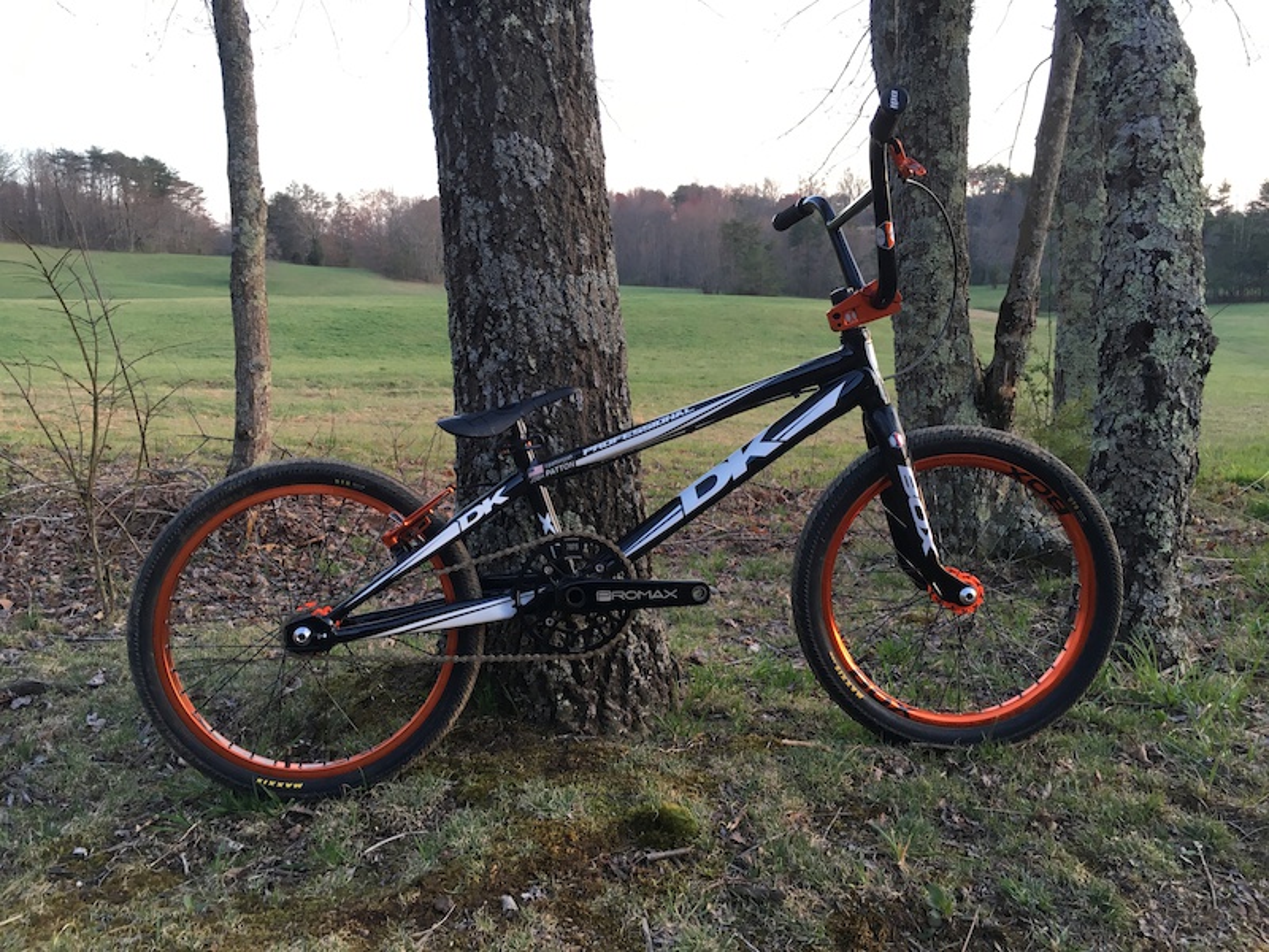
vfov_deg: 48.2
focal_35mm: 29
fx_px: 1063
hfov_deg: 61.7
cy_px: 476
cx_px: 634
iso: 50
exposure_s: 1/30
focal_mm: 4.15
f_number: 2.2
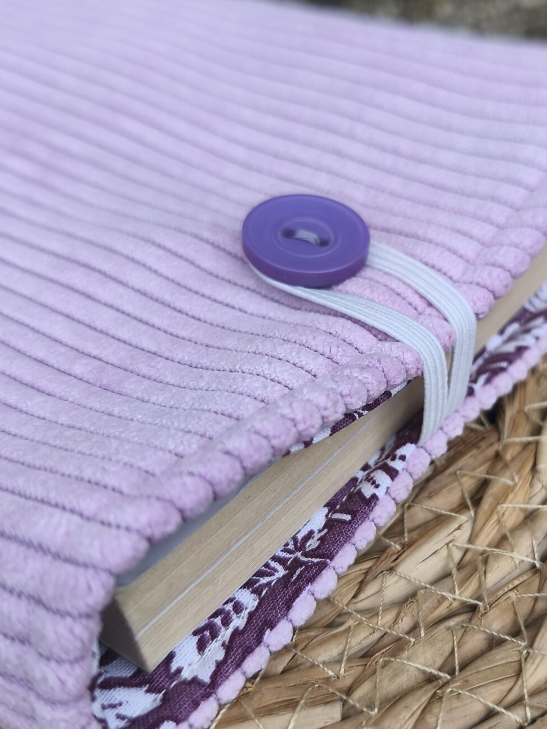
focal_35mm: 45
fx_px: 948
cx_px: 376
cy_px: 367
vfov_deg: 42.1
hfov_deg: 31.9
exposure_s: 1/167
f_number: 1.65
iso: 50
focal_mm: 6.18
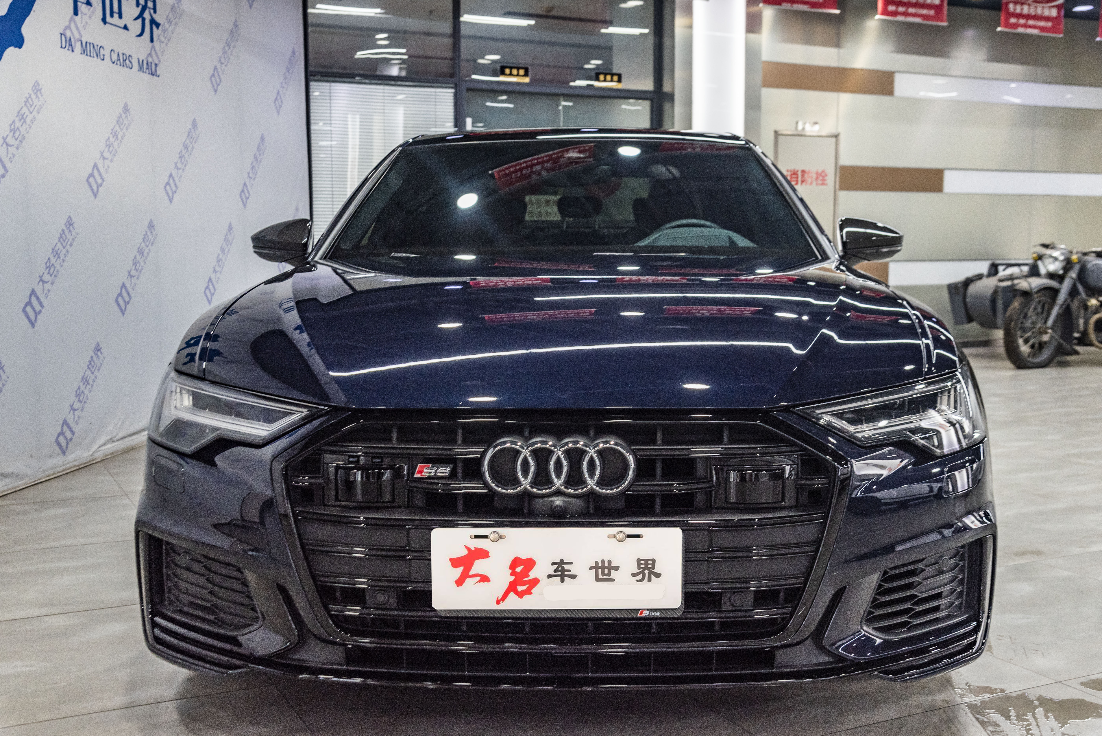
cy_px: 368
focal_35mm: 38
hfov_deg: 50.7
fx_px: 1164
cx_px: 551
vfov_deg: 35.1
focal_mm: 38
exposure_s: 1/60
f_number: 5.6
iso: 1000
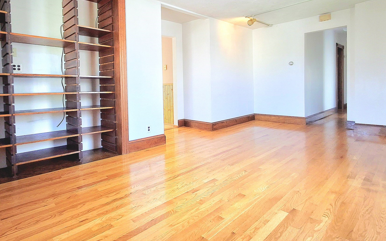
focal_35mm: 21
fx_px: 221
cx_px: 168
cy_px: 95
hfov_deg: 81.9
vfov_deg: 56.8
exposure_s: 1/40
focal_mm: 1.64
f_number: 2.2
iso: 80
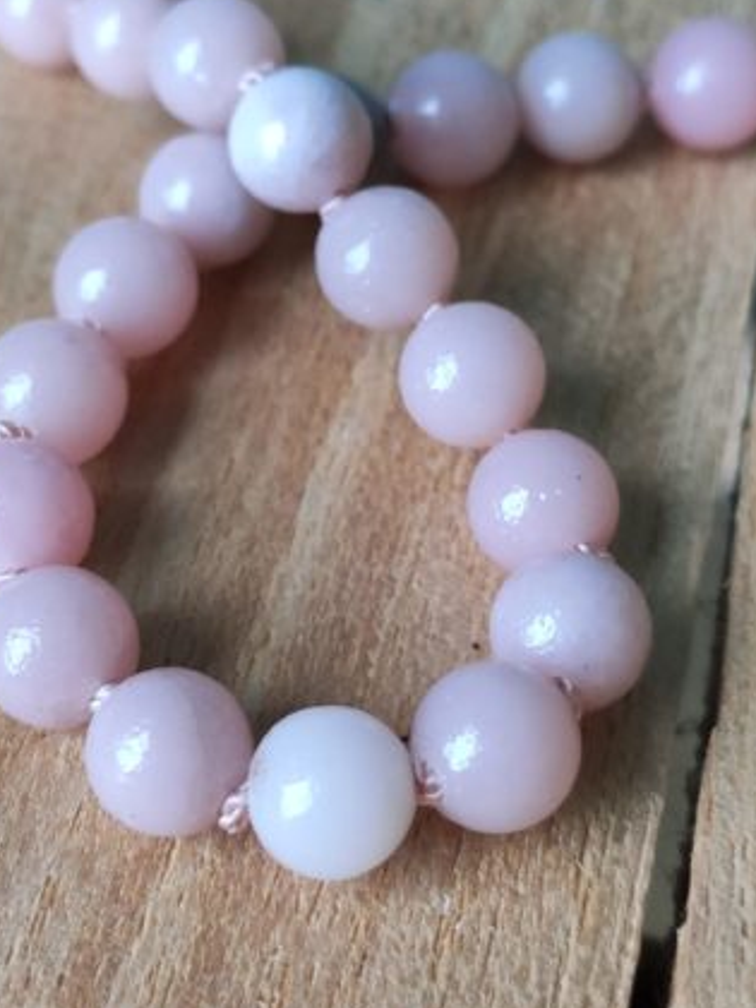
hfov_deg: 42.9
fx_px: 961
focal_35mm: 33
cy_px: 376
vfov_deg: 54.7
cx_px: 331
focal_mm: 4.77
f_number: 1.75
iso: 427
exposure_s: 1/33
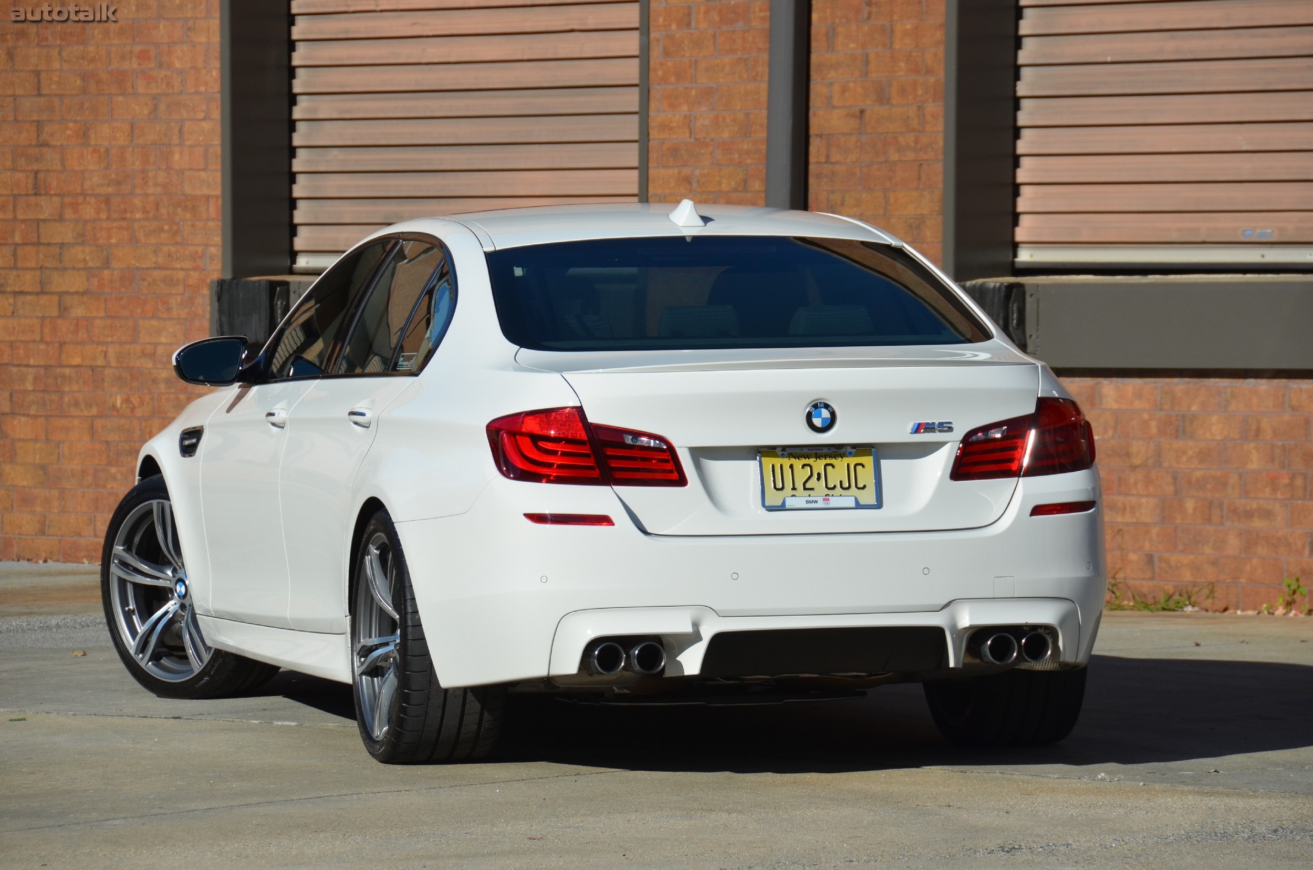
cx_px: 656
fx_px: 7371
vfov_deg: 6.8
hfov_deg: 10.2
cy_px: 435
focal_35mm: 202
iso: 400
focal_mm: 135
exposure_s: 1/2000
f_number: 8
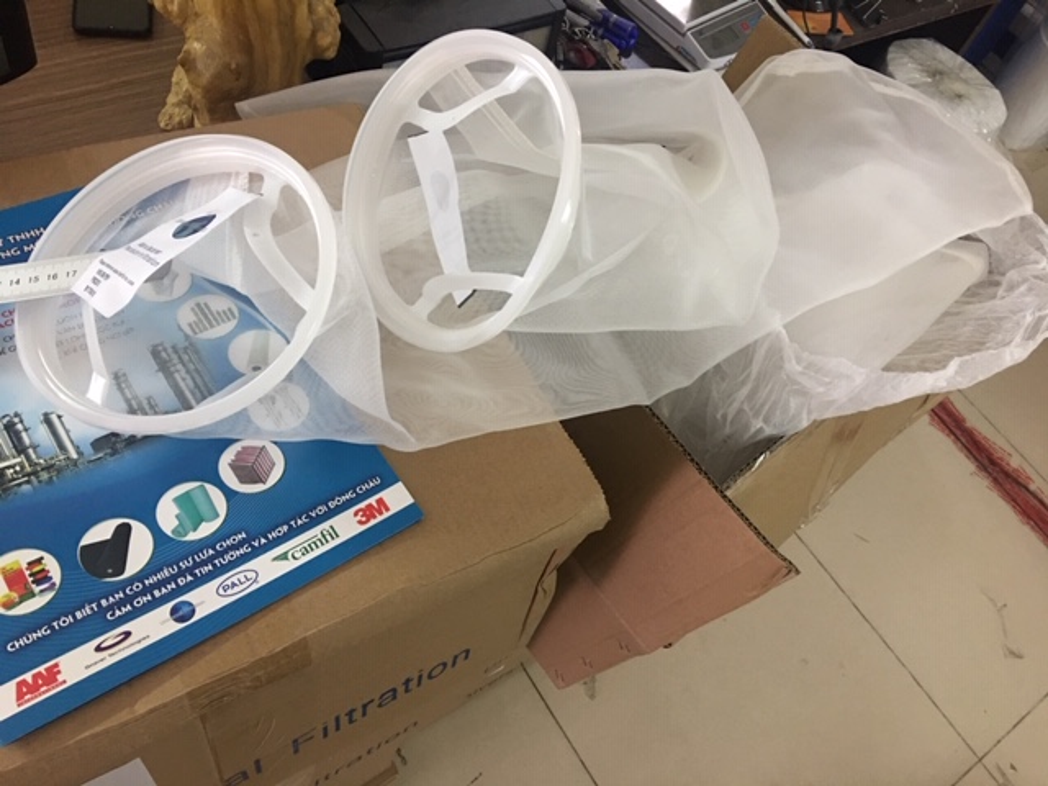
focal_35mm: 29
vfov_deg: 48.2
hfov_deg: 61.7
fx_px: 878
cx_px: 524
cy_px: 393
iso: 100
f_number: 2.2
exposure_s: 1/8
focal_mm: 4.15
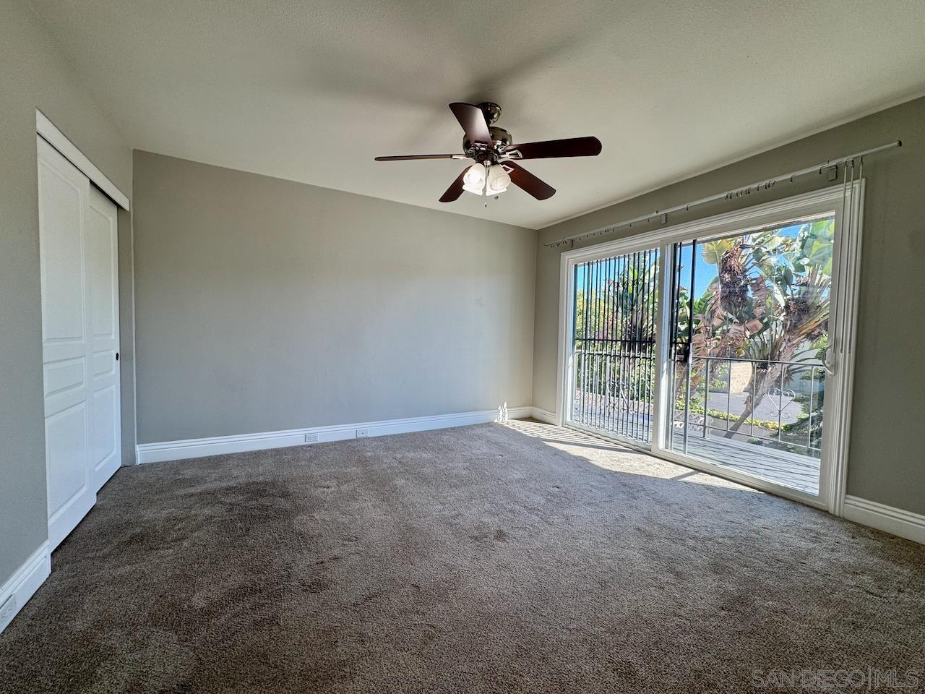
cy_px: 347
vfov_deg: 85.7
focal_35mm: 14
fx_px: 374
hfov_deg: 102.1
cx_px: 462
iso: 50
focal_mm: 2.22
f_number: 2.2
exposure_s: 1/120
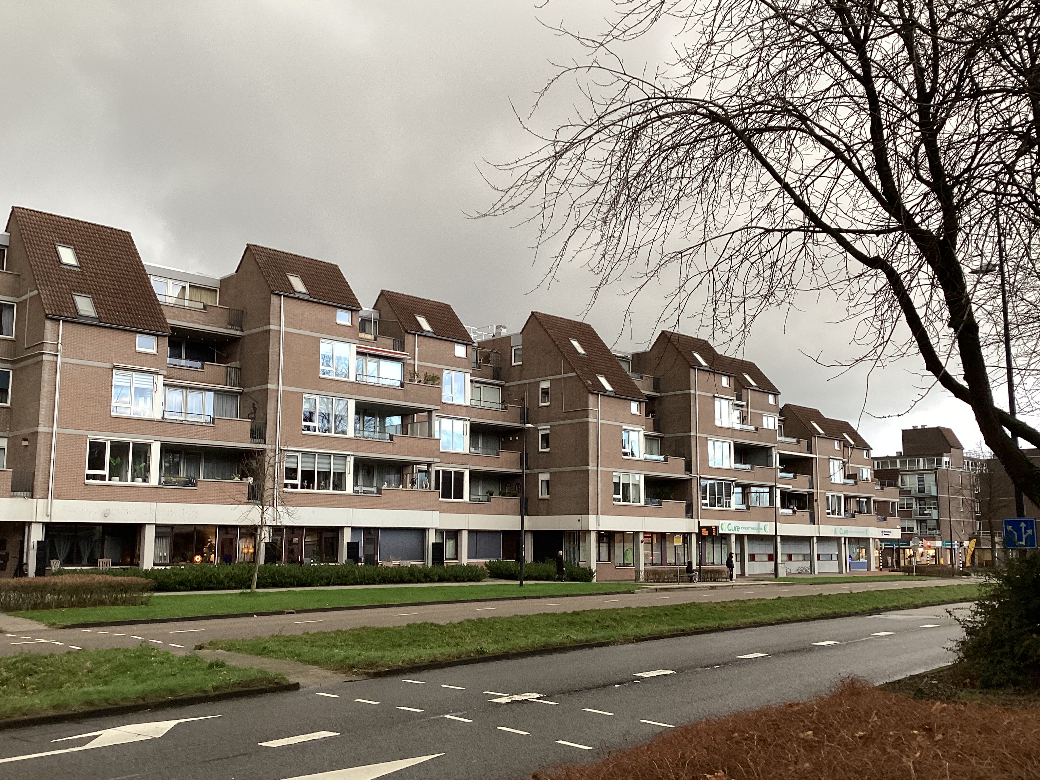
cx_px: 492
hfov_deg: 55.3
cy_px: 411
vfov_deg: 42.9
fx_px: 992
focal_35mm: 33
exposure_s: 1/60
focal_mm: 3.3
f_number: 2.4
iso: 80
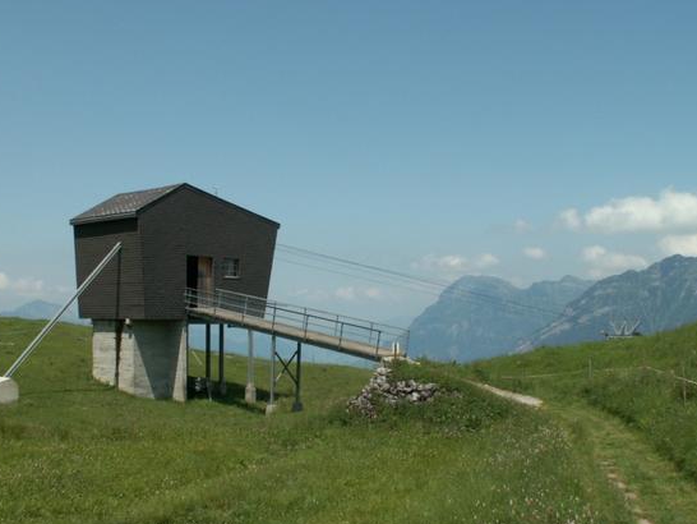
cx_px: 308
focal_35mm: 41
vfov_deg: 35.2
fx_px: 826
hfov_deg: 45.7
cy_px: 275
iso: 50
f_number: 7.1
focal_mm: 5.86
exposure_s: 1/250
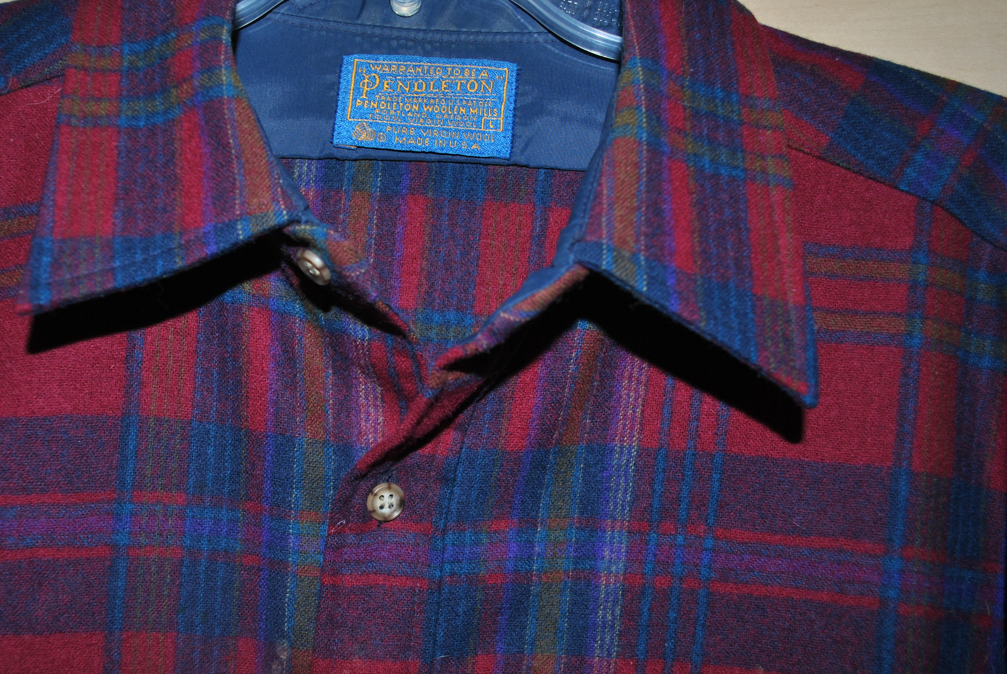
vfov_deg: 36.9
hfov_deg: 52.5
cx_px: 380
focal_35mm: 36
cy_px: 384
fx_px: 1008
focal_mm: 18
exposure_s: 1/125
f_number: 4
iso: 100
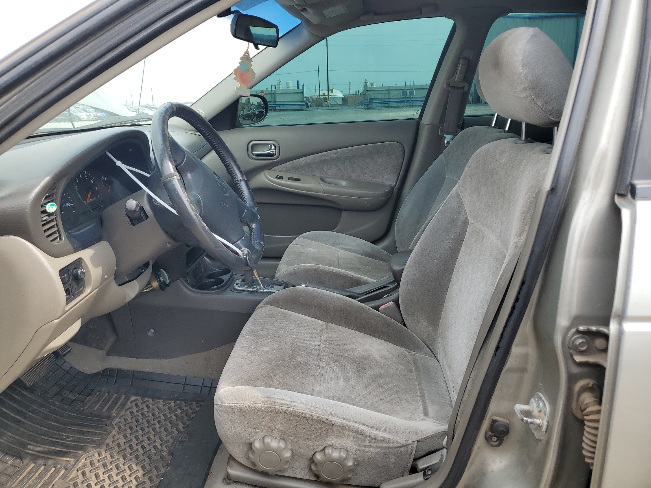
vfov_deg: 53.1
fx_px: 489
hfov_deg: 67.3
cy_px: 244
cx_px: 326
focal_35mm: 26
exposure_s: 1/625
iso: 50
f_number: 1.5
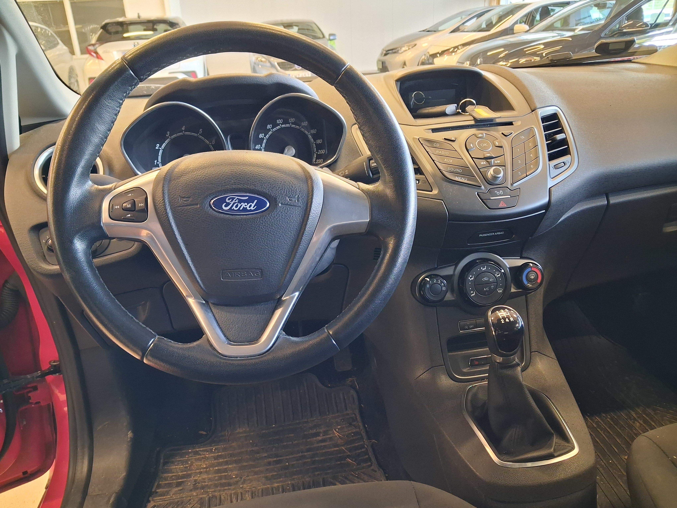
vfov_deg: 51.4
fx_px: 528
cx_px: 338
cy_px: 254
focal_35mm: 27
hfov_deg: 65.3
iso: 500
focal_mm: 4
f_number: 1.8
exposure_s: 1/30
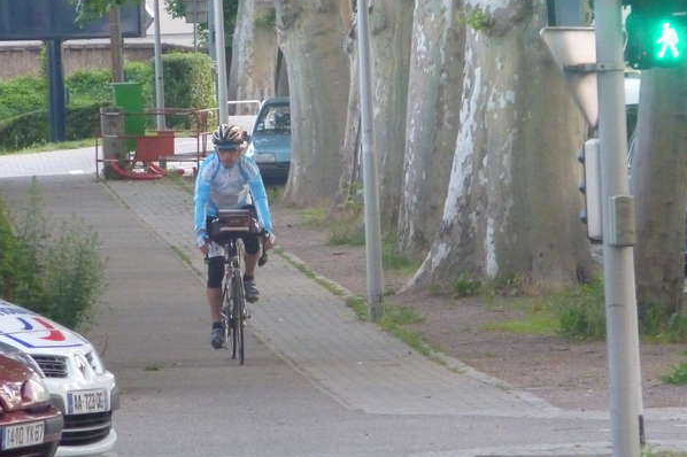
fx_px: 8525
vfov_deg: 3.1
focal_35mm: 447
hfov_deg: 4.6
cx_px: 344
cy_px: 224
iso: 800
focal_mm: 49.2
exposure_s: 1/40
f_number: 4.9
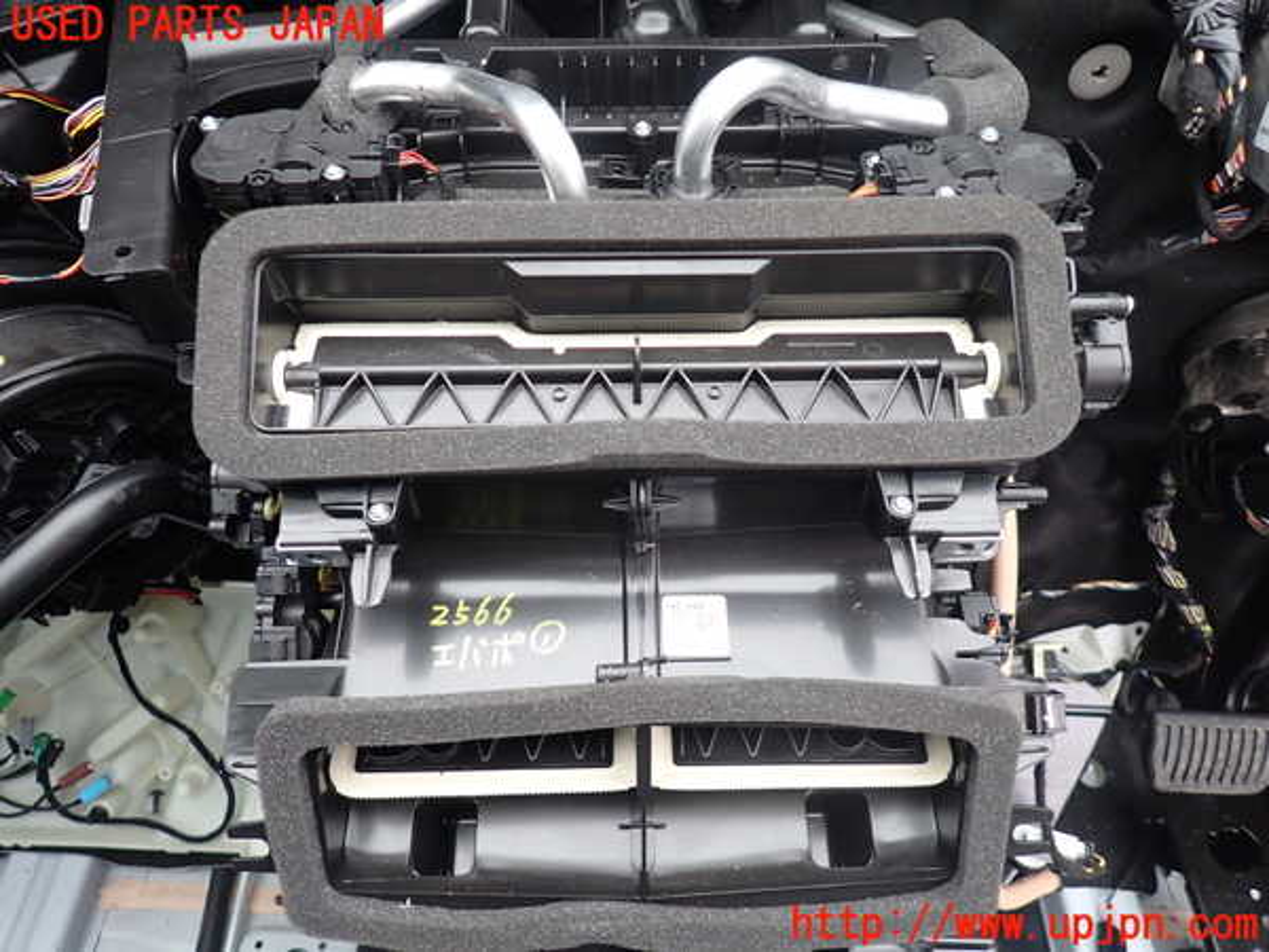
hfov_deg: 69.4
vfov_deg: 54.9
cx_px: 634
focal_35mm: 25
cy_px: 476
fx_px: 916
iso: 160
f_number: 2
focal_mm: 4.5
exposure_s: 1/60
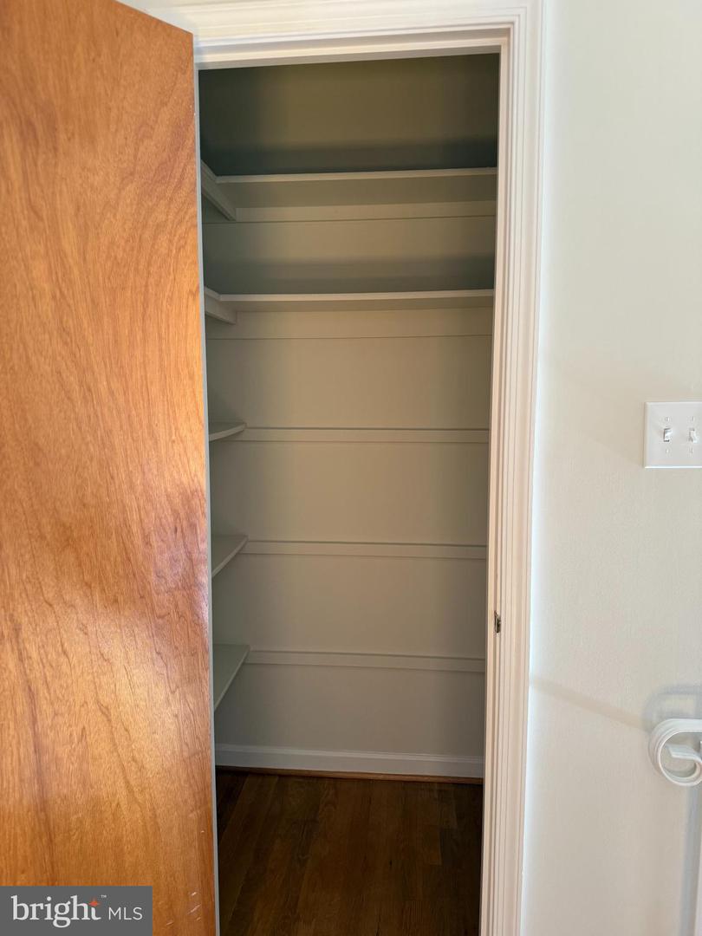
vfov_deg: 71.6
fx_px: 649
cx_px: 351
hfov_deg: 56.8
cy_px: 468
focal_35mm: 24
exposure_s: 1/70
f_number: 1.78
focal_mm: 6.76
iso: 200
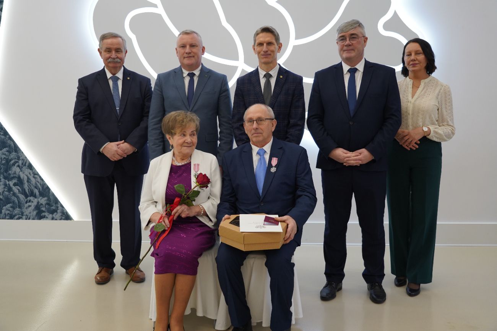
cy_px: 166
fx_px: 483
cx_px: 248
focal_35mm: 35
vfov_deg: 37.9
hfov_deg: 54.4
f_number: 4
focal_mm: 35
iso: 1250
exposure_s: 1/125
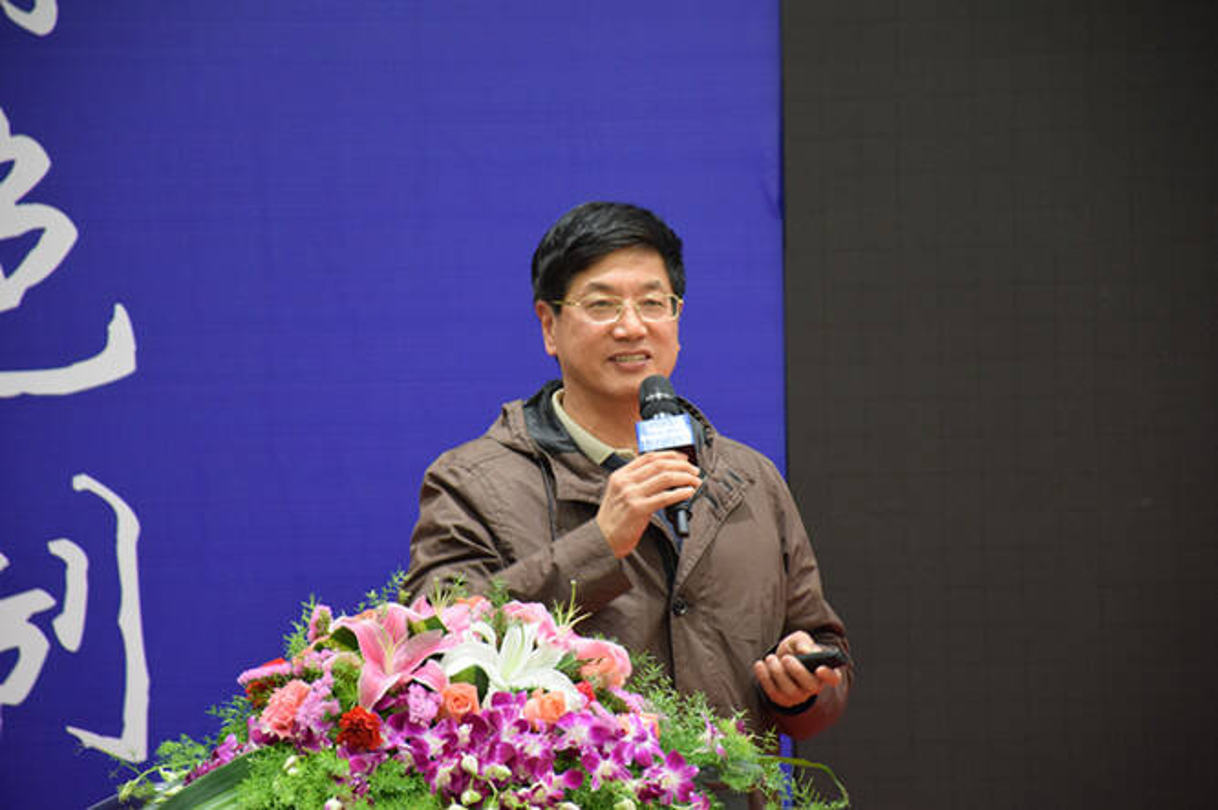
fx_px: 7100
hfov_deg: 9.8
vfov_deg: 6.5
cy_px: 405
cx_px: 609
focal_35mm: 210
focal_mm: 140
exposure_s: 1/40
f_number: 5.6
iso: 1600
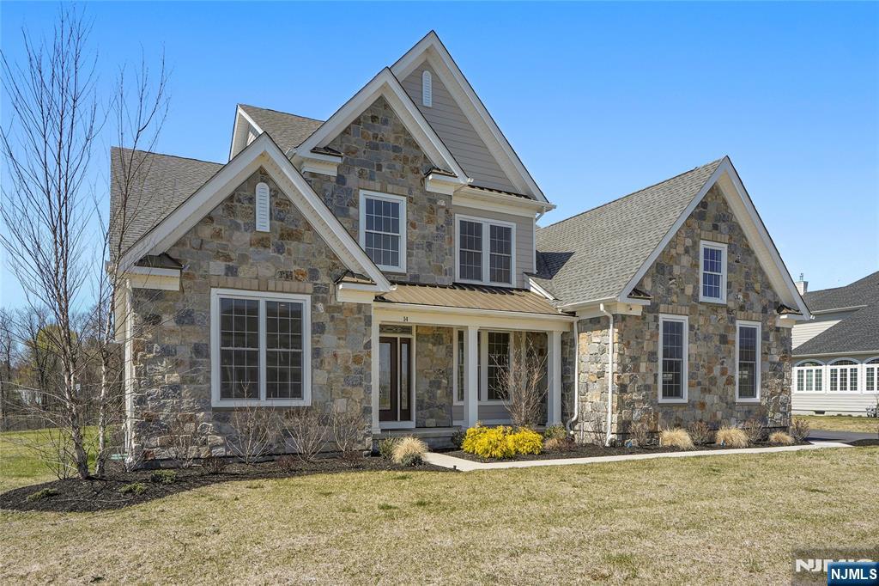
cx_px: 440
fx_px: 586
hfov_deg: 73.8
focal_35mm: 24
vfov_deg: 53.1
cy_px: 293
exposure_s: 1/400
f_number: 7.1
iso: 160
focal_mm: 16
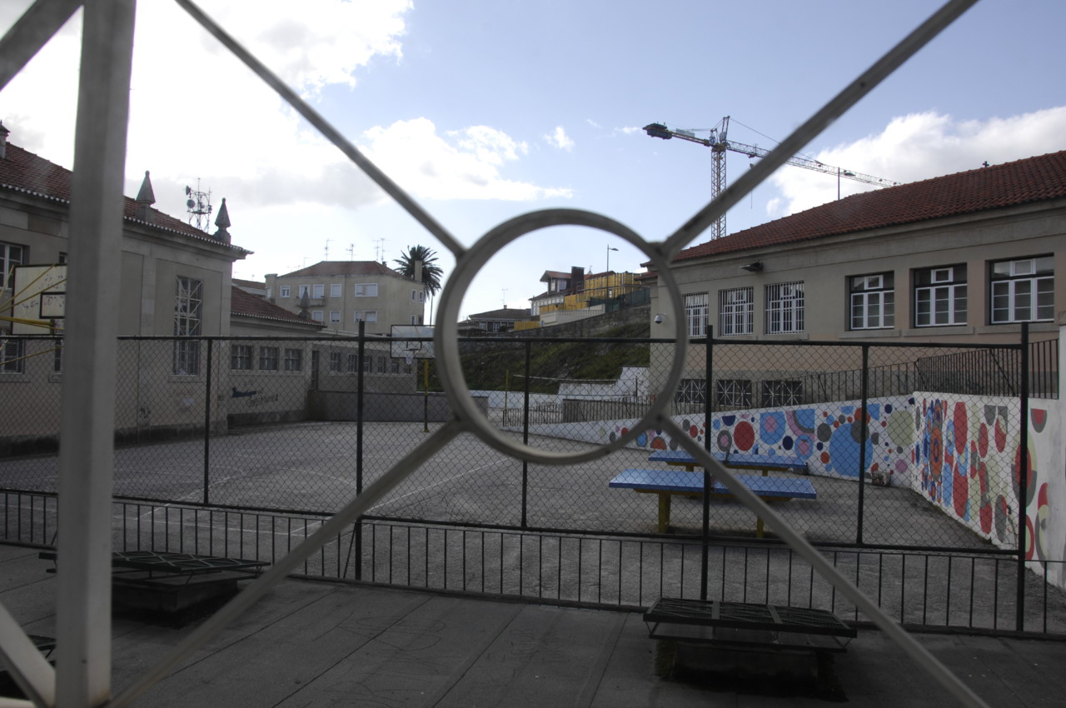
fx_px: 798
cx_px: 533
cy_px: 354
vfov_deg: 47.8
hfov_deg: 67.4
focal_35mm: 27
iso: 200
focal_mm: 18
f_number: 9
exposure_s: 1/200
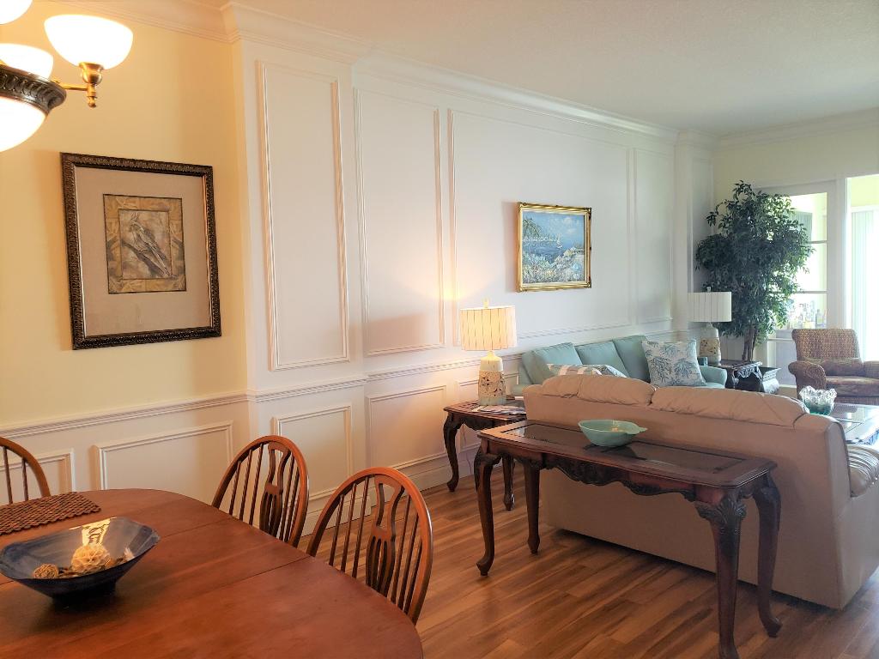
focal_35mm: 26
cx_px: 440
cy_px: 330
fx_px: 660
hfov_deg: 67.3
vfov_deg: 53.1
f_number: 1.5
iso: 160
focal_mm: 4.3
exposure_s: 1/60
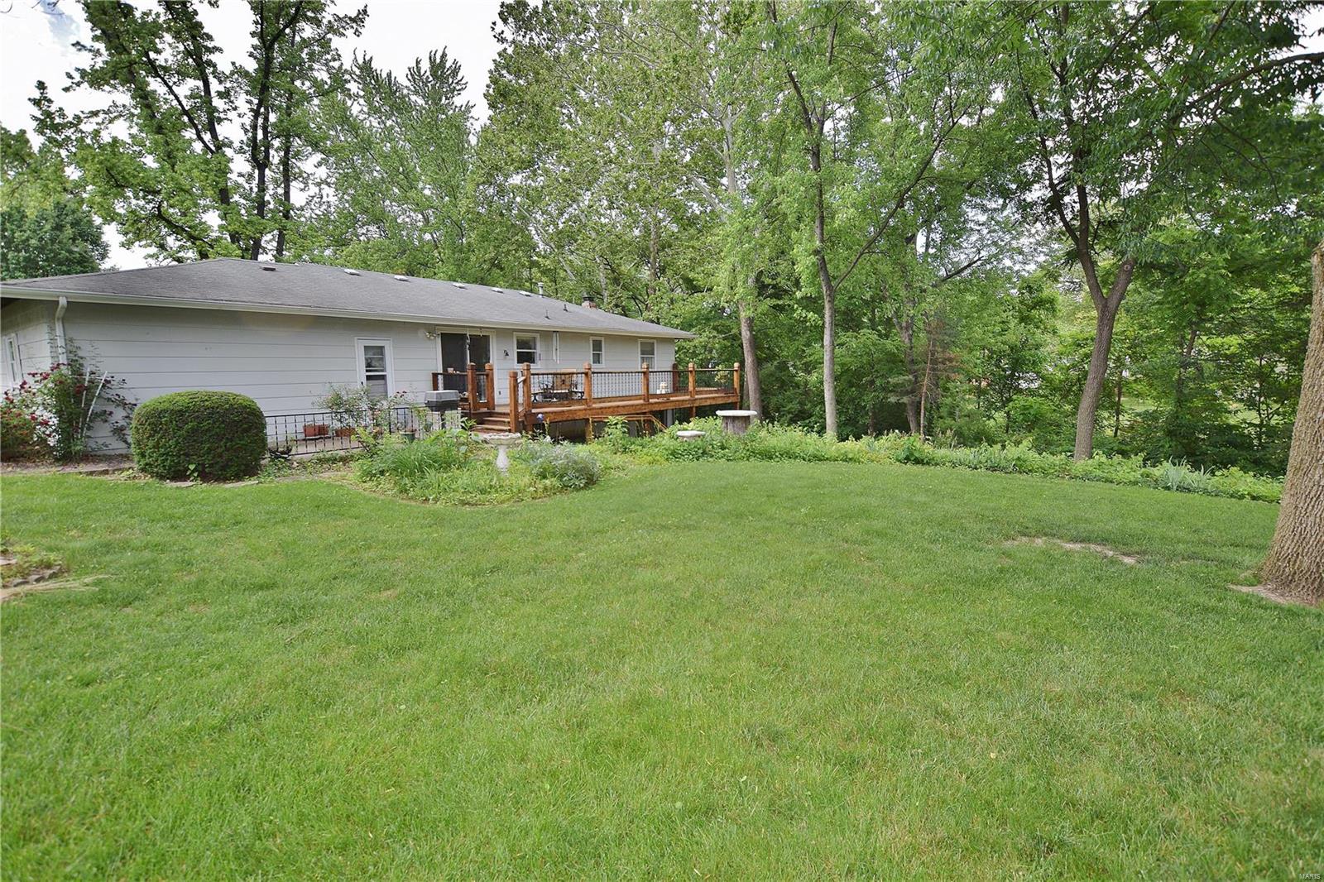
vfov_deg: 77.3
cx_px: 662
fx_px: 552
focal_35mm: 15
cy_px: 441
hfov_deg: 100.4
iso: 100
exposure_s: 1/125
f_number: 5.6
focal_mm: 10
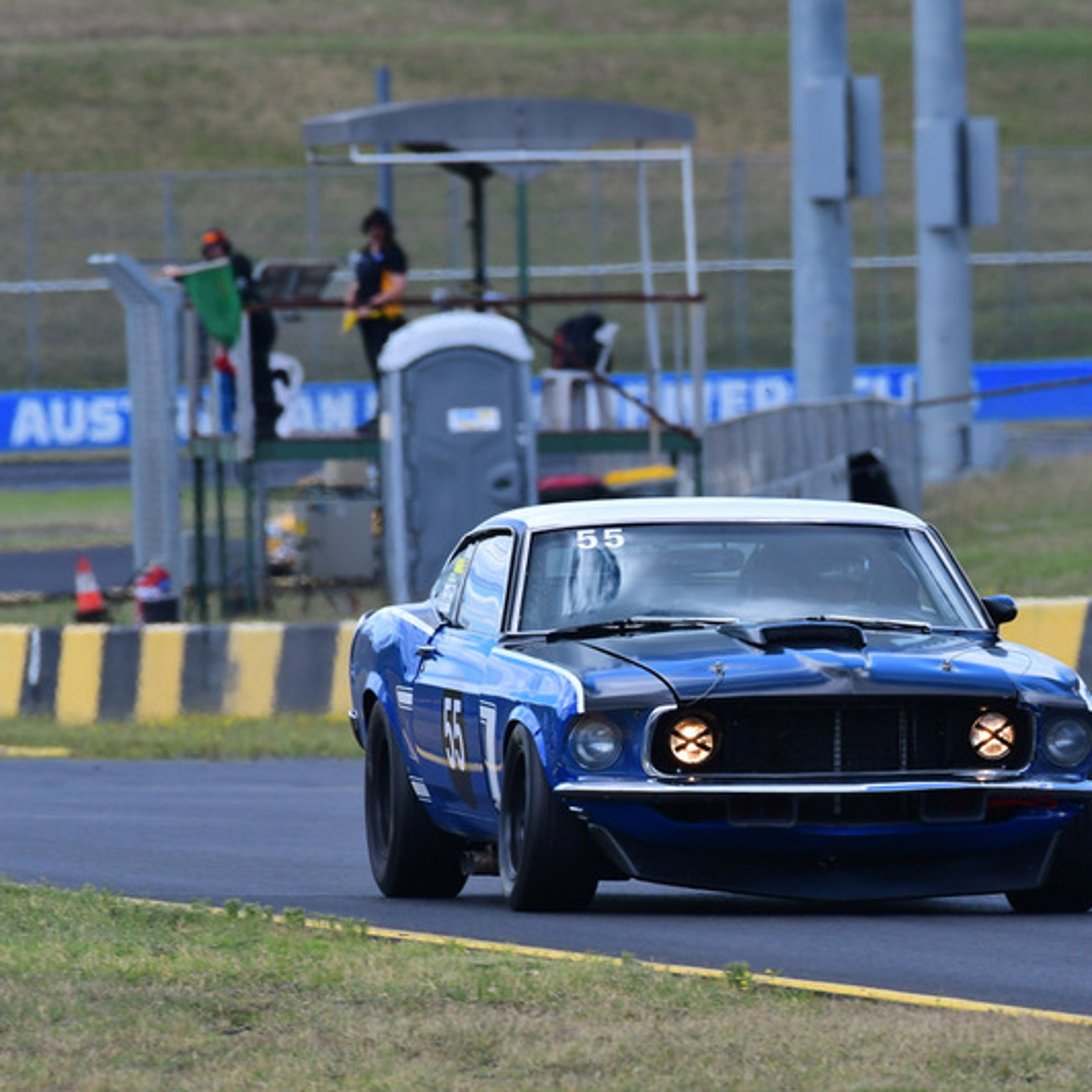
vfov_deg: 1.8
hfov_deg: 1.8
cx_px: 784
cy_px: 546
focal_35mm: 959
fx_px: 34227
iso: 640
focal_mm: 500
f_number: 10
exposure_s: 1/640
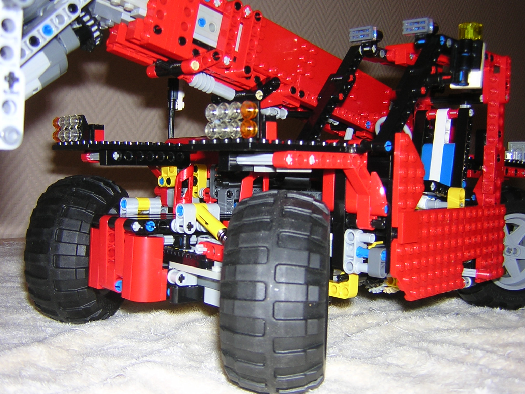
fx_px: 561
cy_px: 200
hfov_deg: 50.1
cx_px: 257
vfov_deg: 38.7
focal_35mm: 37
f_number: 2.6
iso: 100
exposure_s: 1/60.1
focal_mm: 4.7
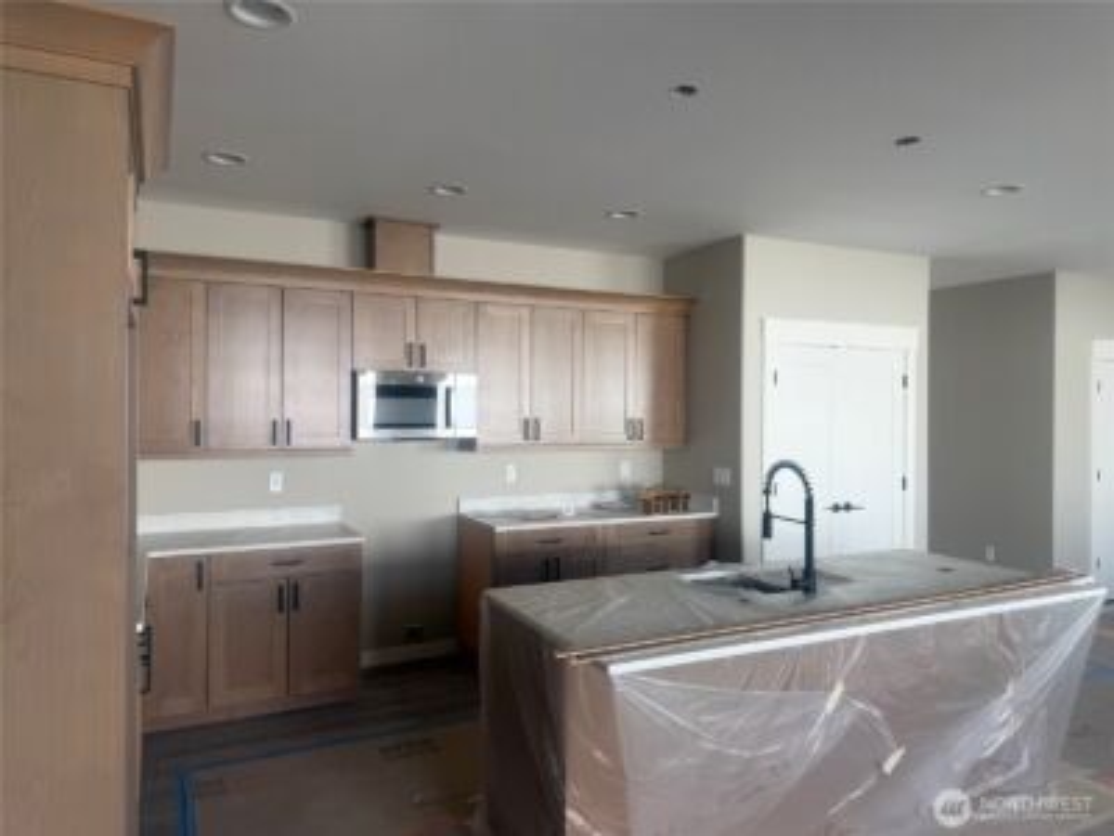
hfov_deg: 71.6
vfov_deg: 56.8
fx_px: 772
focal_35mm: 24
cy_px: 418
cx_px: 557
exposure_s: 1/212
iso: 64
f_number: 1.78
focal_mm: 6.76
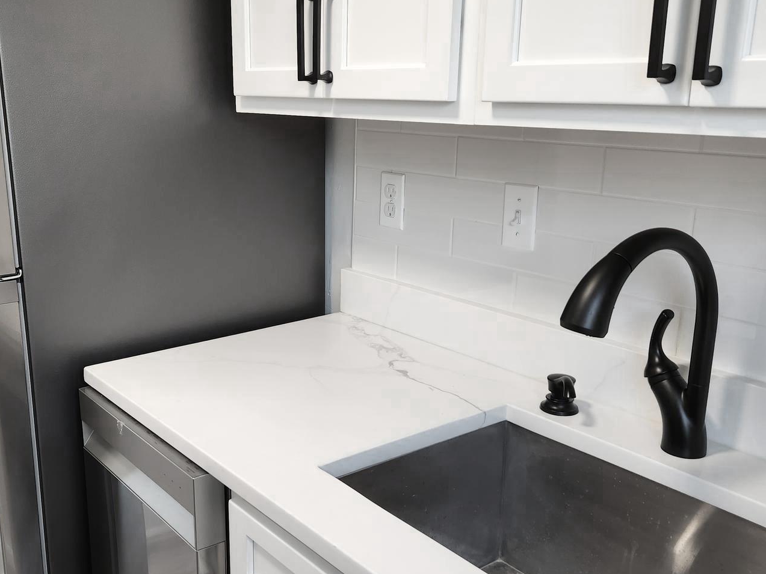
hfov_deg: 49.6
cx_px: 285
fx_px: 819
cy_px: 293
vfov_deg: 38.7
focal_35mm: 37
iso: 125
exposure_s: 1/120
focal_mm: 5.4
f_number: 1.8
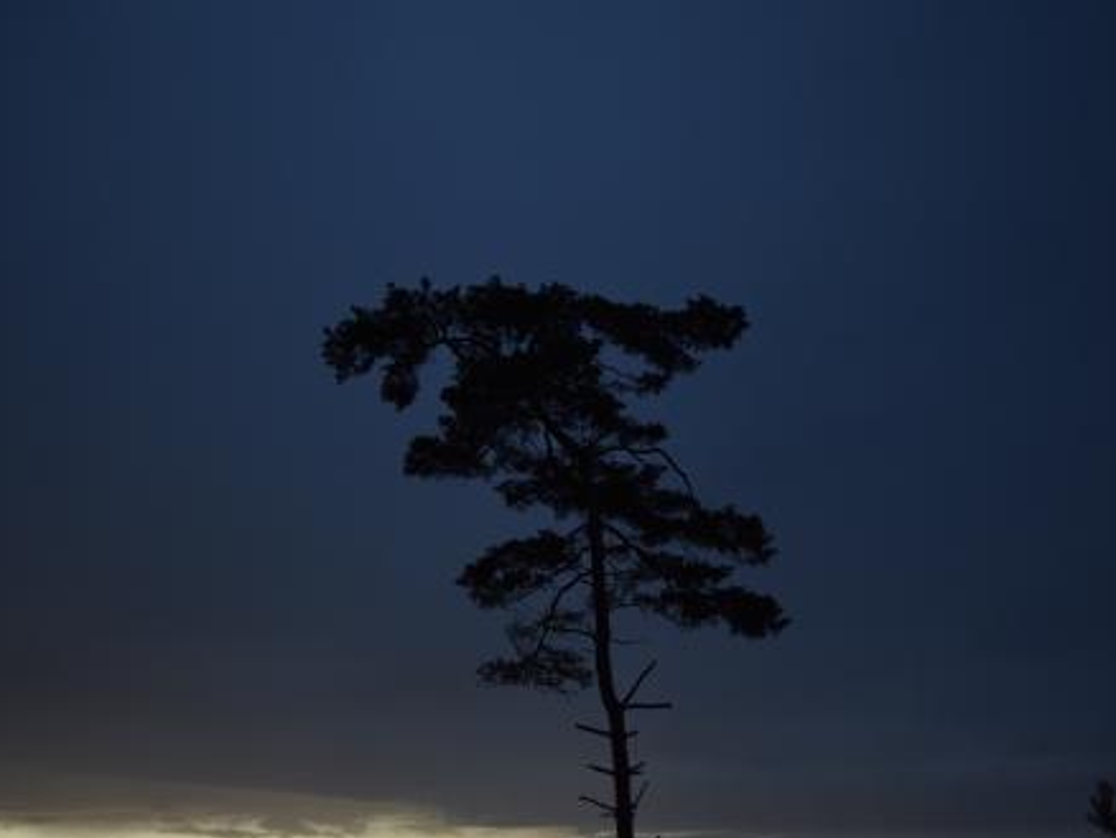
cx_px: 543
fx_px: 1856
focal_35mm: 58
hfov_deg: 33.5
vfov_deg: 25.4
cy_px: 422
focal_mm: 35
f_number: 1.8
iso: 500
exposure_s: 1/60
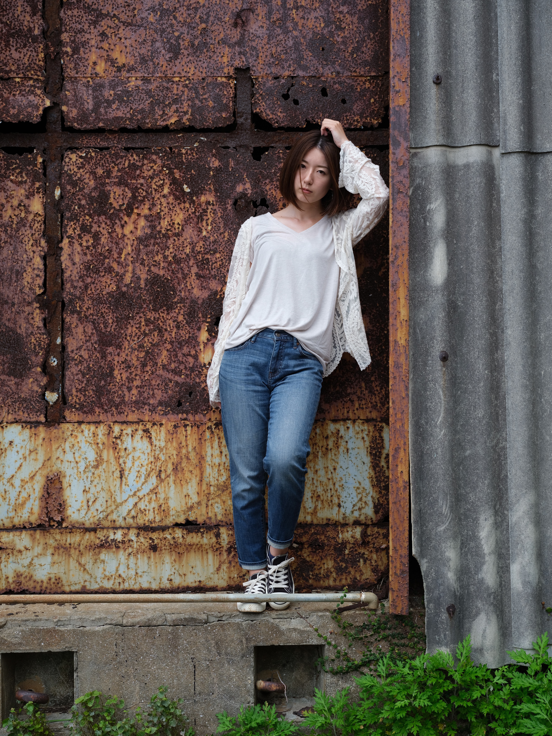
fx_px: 1084
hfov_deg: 28.6
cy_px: 368
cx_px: 276
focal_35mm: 51
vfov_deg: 37.5
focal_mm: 64
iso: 100
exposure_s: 1/125
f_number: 5.6
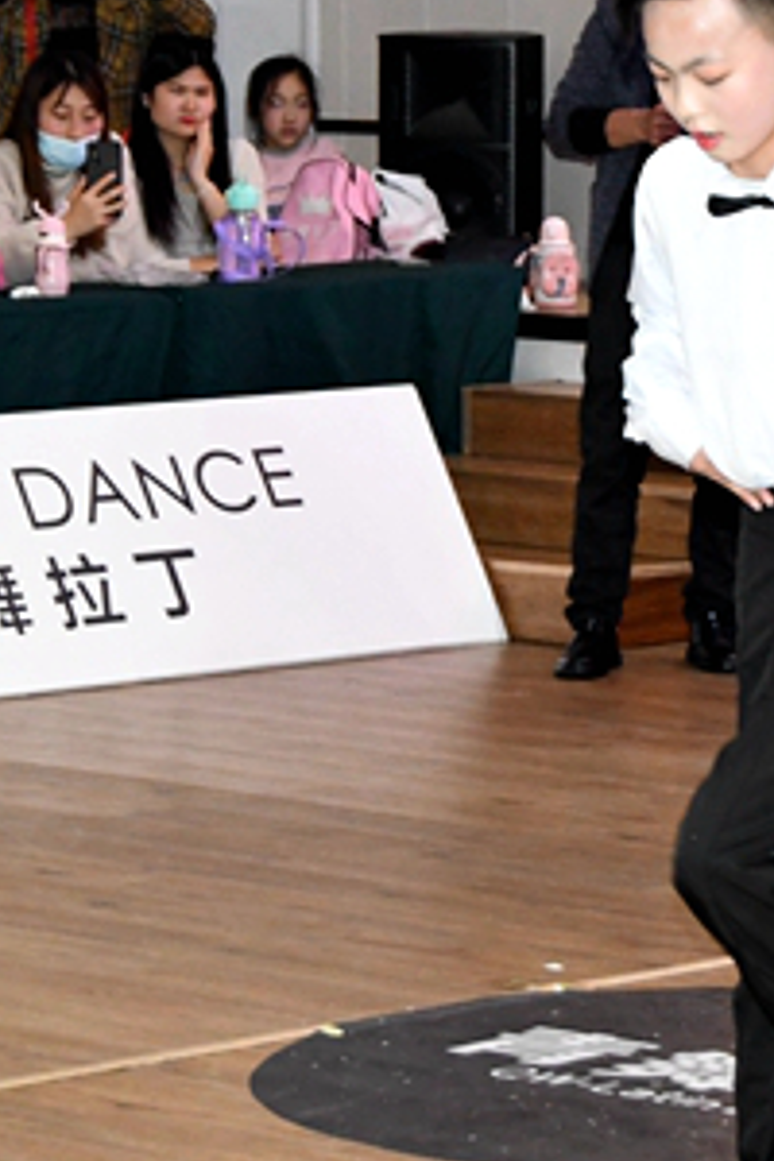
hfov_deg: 6.9
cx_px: 623
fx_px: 6449
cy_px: 219
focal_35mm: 200
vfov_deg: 10.3
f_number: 7.1
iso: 3200
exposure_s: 1/100
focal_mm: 50
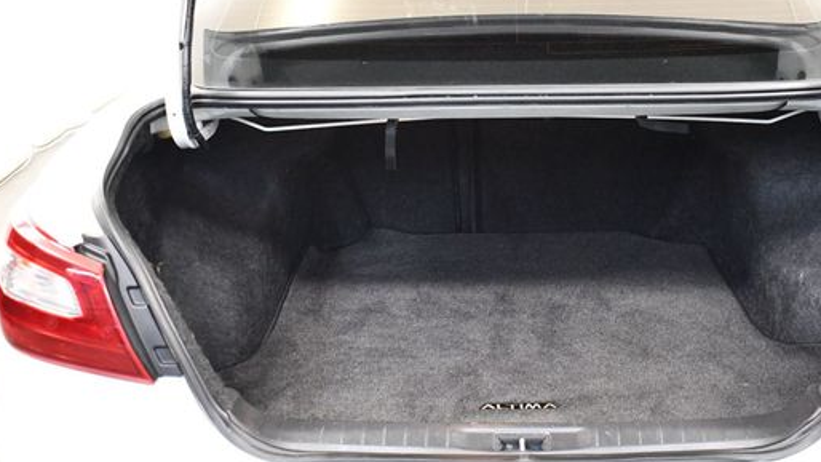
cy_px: 230
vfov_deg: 25.4
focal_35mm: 47
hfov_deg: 43.6
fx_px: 1023
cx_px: 465
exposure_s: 1/60
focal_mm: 18
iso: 3600
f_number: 3.5
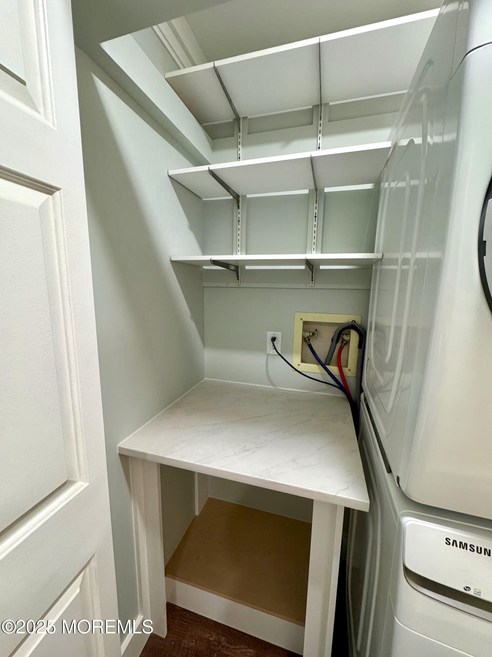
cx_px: 246
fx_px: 265
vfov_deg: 102.1
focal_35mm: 14
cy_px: 328
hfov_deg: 85.7
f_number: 2.2
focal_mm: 2.22
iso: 250
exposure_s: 1/60
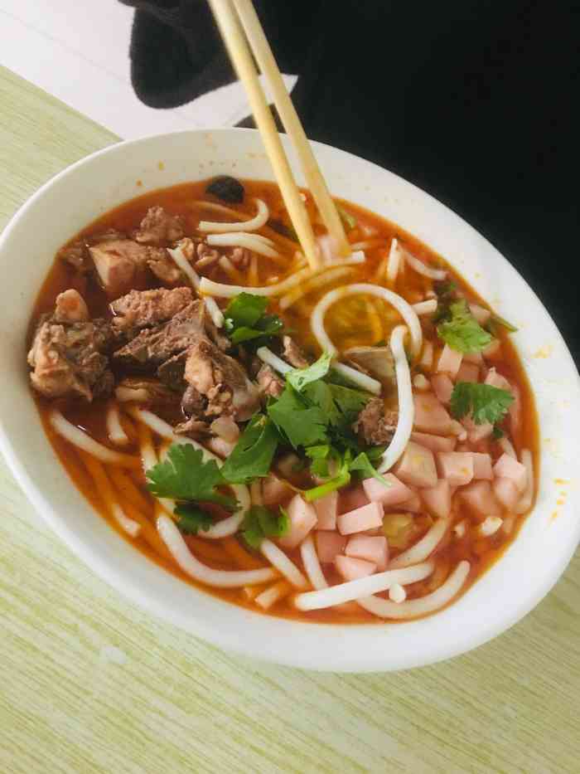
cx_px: 290
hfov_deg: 48.2
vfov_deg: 61.7
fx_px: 648
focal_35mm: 29
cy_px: 387
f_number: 2.2
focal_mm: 4.15
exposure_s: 1/8
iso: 160
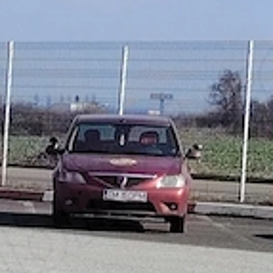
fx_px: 2150
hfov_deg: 6.6
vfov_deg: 7.3
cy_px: 229
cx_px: -563
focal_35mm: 241
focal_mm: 5.25
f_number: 1.75
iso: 100
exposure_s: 1/742
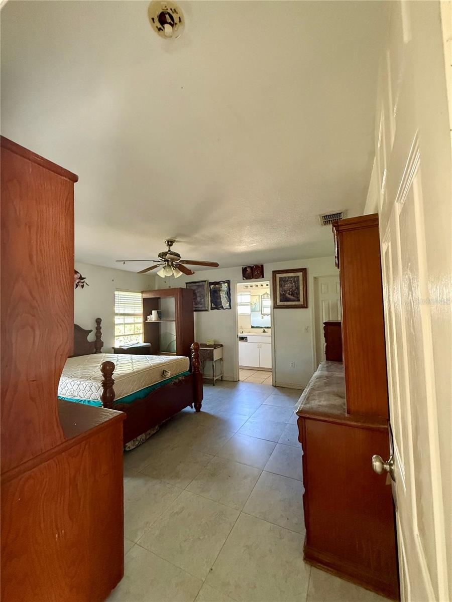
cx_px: 226
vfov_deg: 102.1
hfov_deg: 85.7
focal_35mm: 14
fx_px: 244
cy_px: 301
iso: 640
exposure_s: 1/60
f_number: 2.2
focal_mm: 2.22
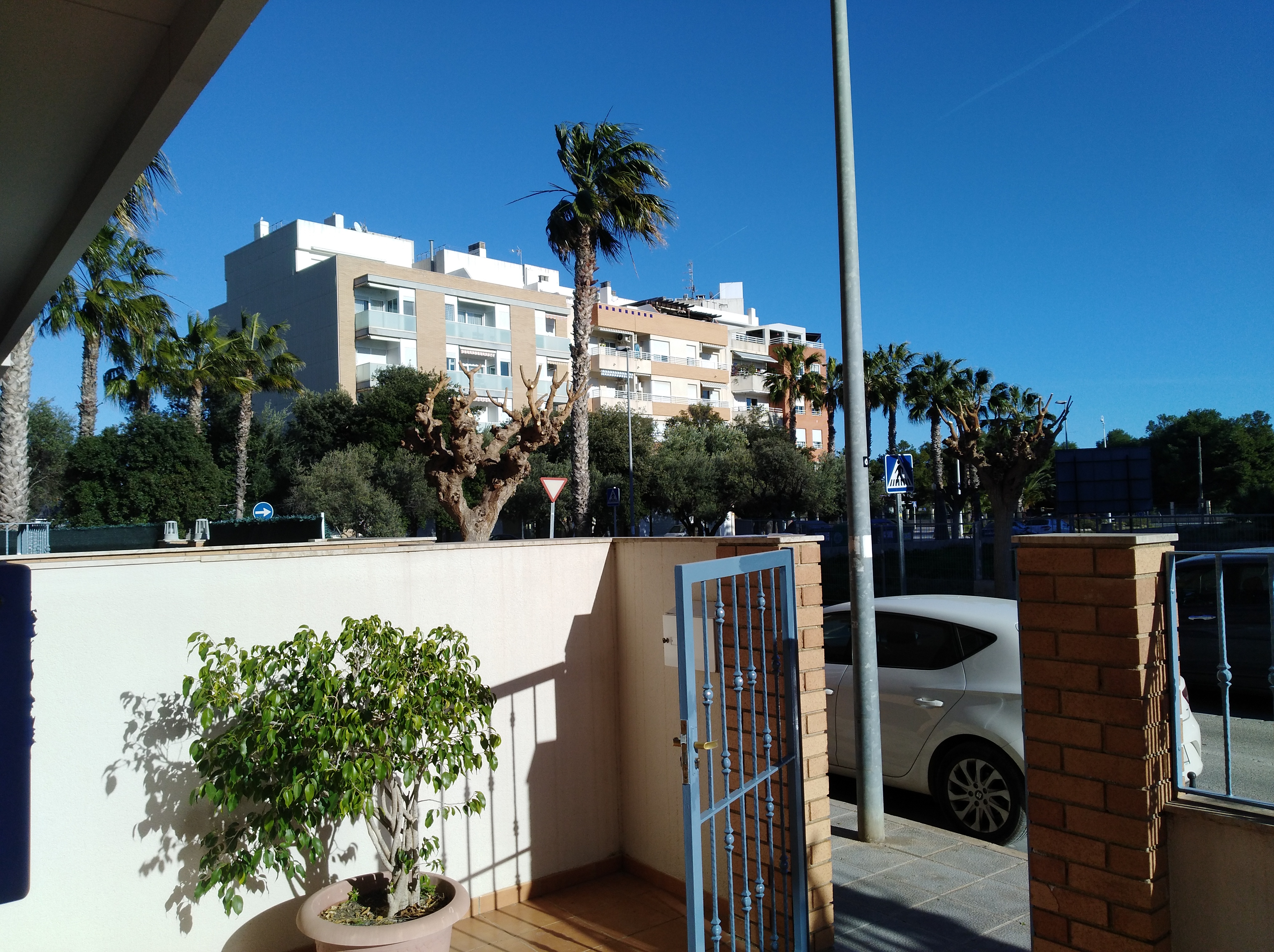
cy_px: 476
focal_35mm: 26
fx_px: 956
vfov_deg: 53.0
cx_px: 637
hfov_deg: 67.4
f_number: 2.2
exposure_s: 1/1485
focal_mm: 3.83
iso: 100
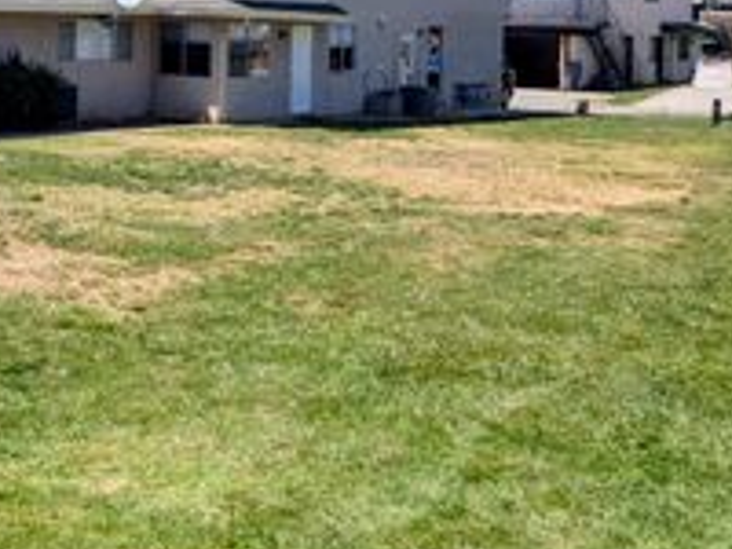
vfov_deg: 23.4
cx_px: 37
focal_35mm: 60
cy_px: -4
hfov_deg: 30.4
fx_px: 1269
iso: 20
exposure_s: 1/951
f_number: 1.68
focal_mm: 6.9
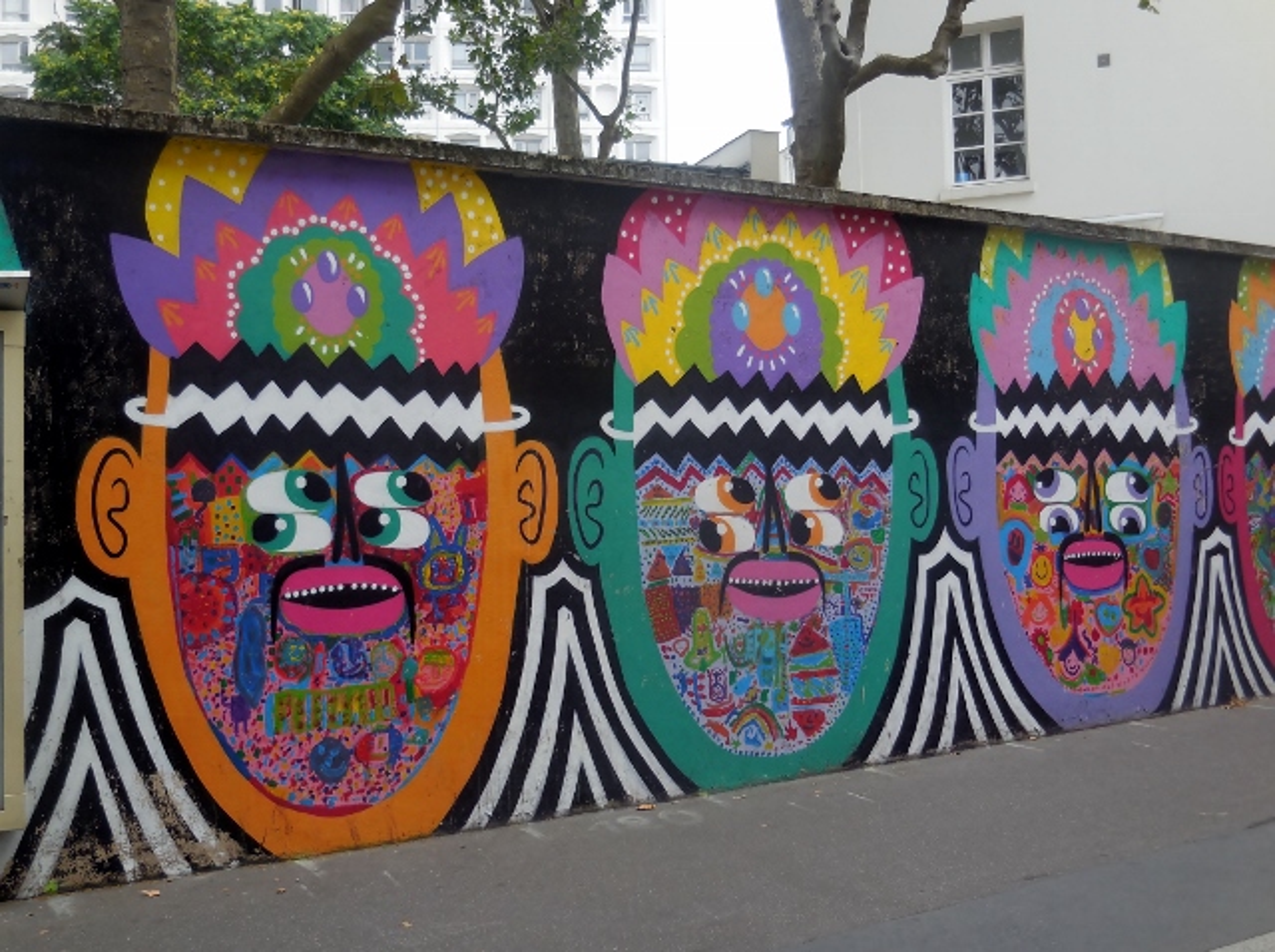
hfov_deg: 47.9
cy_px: 476
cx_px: 638
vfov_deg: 36.7
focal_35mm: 39
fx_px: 1434
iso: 125
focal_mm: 7
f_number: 3.9
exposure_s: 1/320
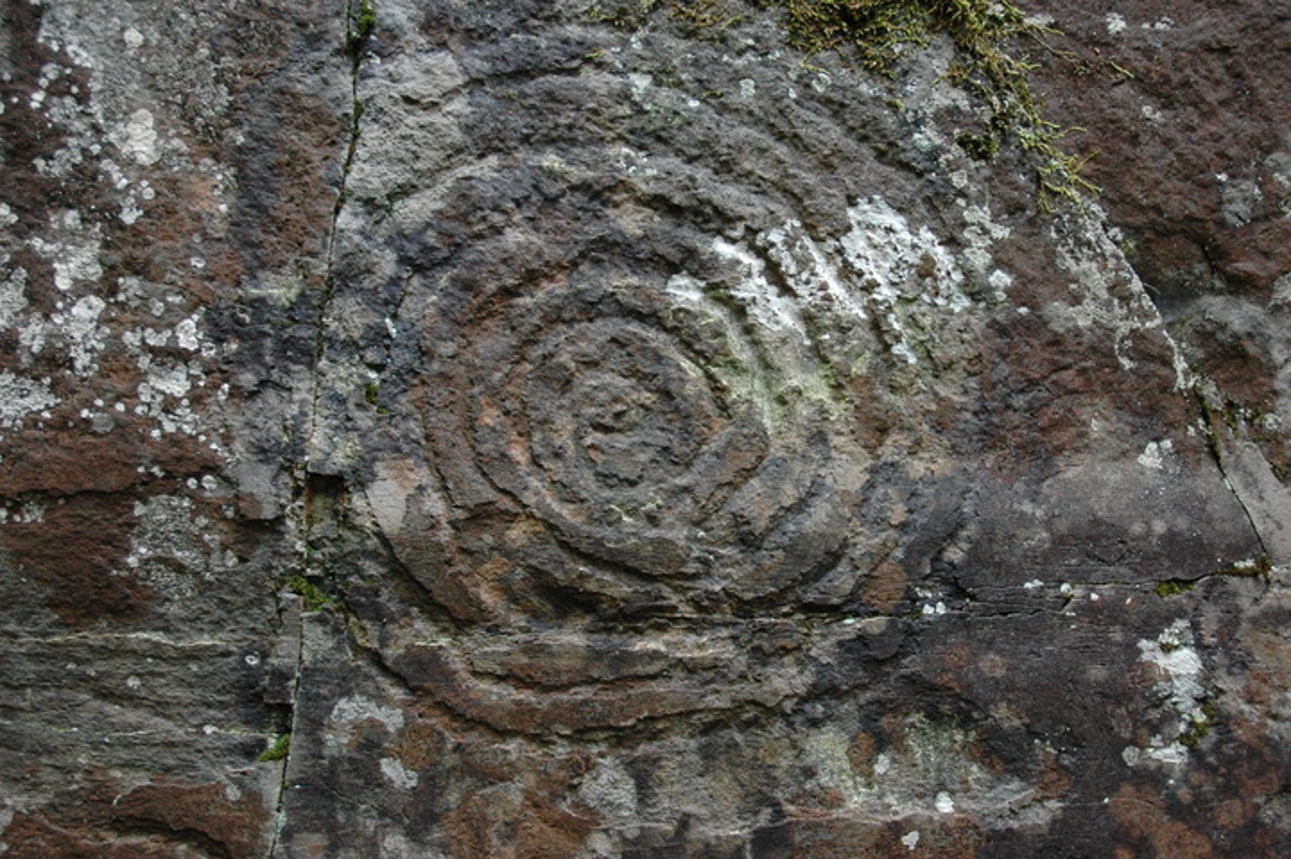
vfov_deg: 36.8
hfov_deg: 53.2
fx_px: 1290
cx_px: 646
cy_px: 430
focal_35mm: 36
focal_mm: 24
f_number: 3.8
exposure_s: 1/30
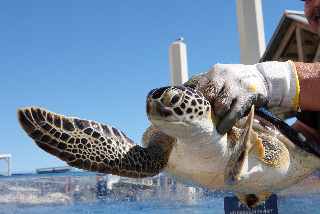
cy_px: 107
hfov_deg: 39.6
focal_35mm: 50
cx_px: 160
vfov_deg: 27.0
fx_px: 444
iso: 100
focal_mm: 18.21
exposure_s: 1/800
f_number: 4.5
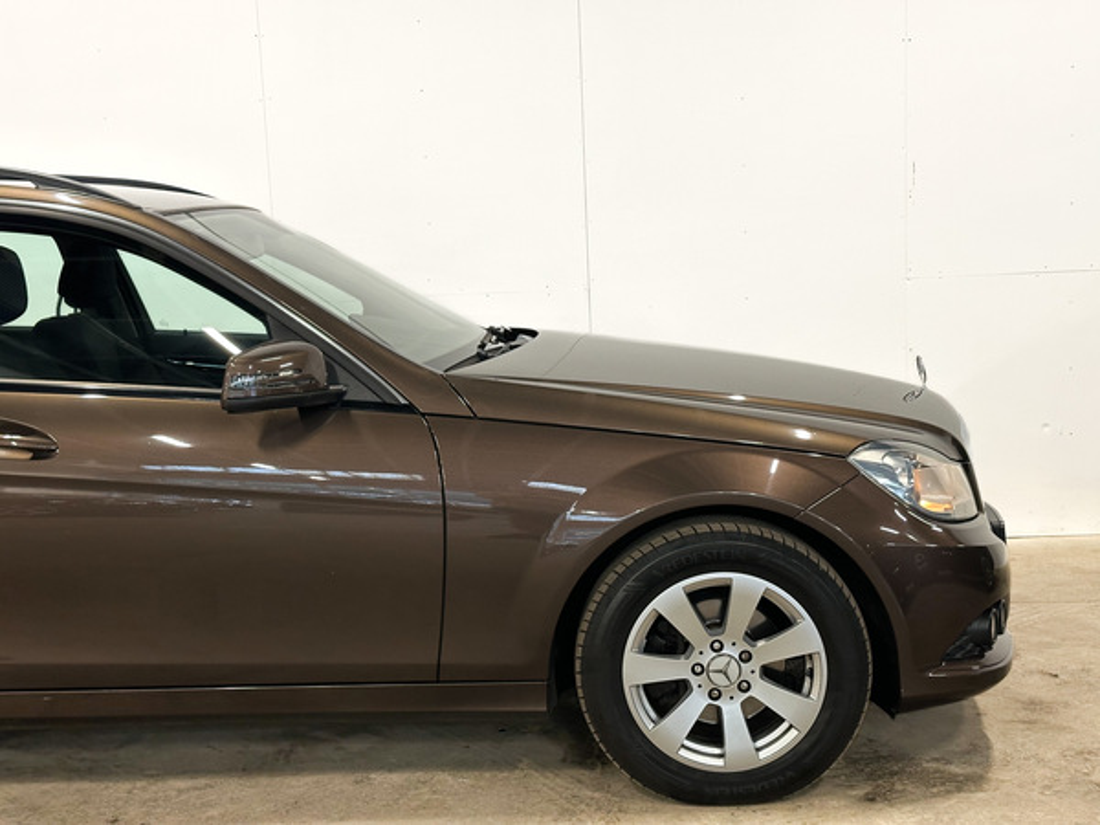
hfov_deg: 39.7
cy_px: 412
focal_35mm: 48
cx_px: 550
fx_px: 1525
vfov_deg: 30.3
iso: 160
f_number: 1.8
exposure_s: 1/50
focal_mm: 6.86
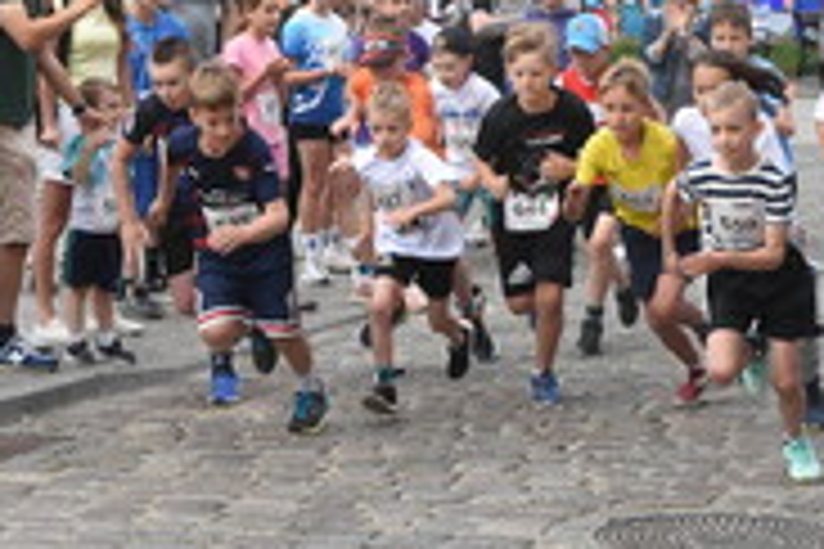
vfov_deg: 10.3
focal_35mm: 133
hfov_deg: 15.4
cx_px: 437
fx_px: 3044
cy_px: 50
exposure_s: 1/500
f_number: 11
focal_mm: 38
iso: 1250
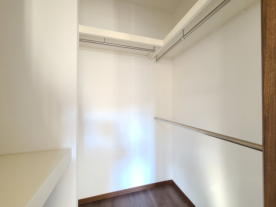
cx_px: 138
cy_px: 104
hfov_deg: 106.2
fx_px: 104
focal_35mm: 13
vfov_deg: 89.9
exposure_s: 1/33
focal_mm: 2.2
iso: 500
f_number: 2.2
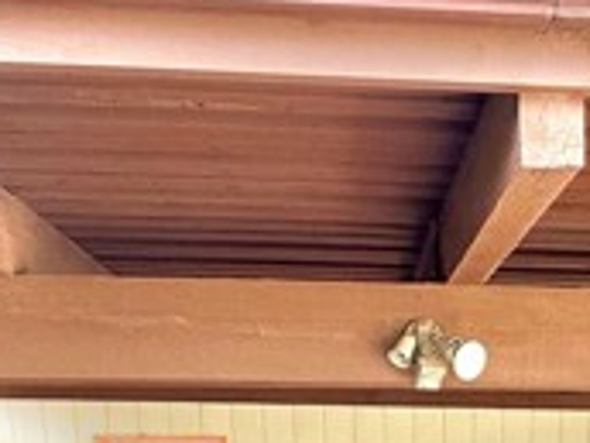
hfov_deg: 35.9
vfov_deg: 20.4
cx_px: 449
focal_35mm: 52
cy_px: 786
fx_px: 886
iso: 64
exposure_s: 1/269
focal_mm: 2.22
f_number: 2.2
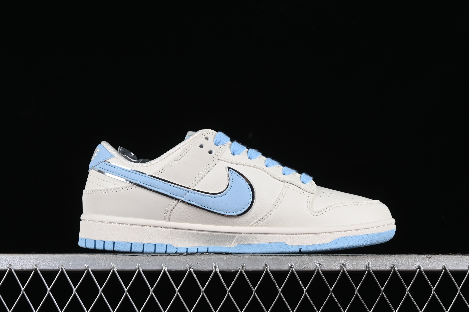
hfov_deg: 27.0
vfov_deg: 18.2
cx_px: 234
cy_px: 156
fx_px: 977
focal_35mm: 75
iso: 160
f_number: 8
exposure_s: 1/100
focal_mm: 50
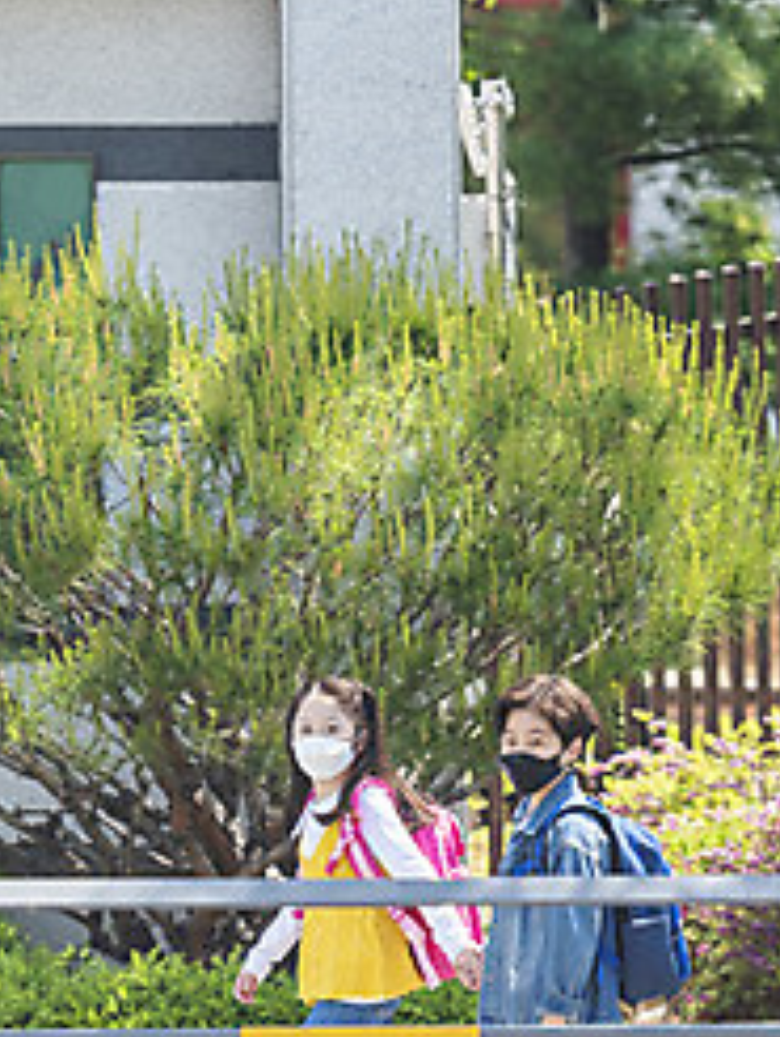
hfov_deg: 4.1
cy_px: 687
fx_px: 10887
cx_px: -61
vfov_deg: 5.5
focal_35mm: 363
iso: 200
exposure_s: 1/400
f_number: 2.8
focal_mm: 155
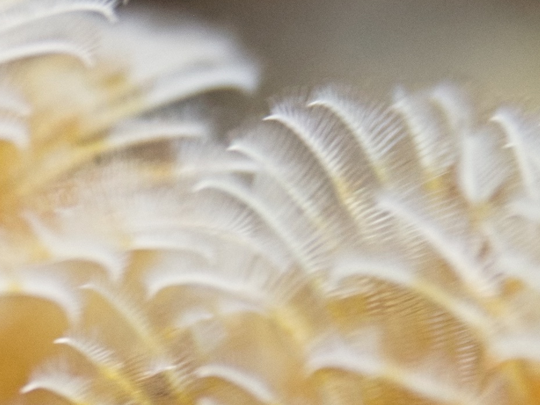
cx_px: -55
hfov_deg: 7.7
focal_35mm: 256
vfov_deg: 5.8
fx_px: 3994
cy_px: 439
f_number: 5
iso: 200
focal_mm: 23
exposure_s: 1/100
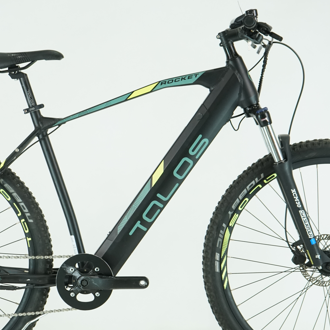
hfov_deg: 18.5
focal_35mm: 94
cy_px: 185
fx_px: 1014
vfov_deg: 18.5
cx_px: 133
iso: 1600
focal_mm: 55
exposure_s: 1/200
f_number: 5.6
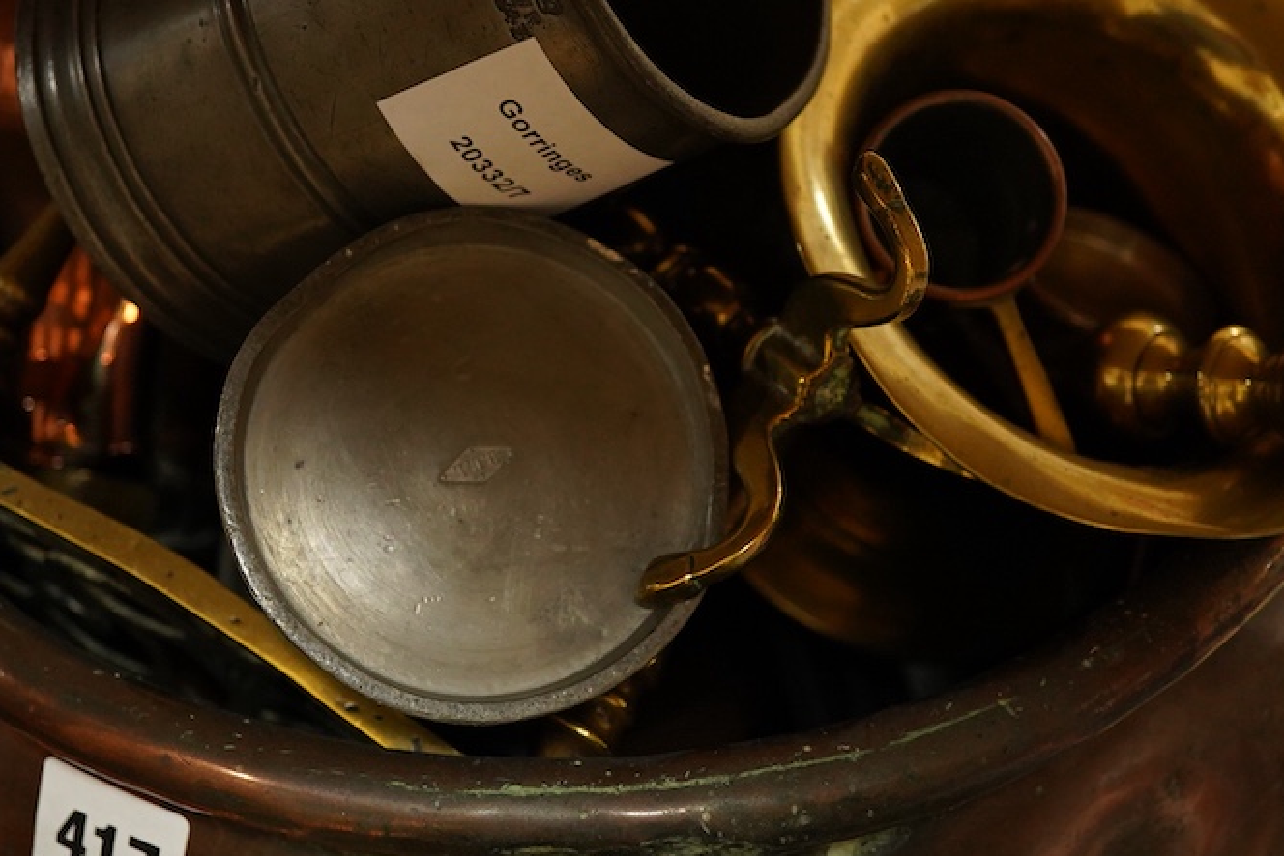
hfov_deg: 32.9
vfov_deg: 22.3
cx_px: 590
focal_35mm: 61
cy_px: 363
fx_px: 2176
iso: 2500
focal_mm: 30
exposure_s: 1/125
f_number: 3.5
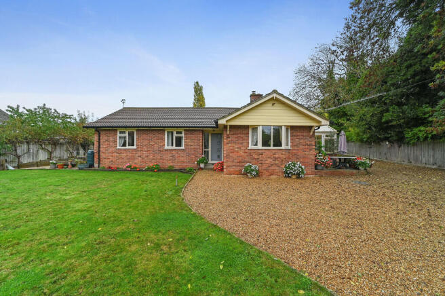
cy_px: 148
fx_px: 173
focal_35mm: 14
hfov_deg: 104.3
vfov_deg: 81.1
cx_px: 222
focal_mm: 14
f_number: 8
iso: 500
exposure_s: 1/400
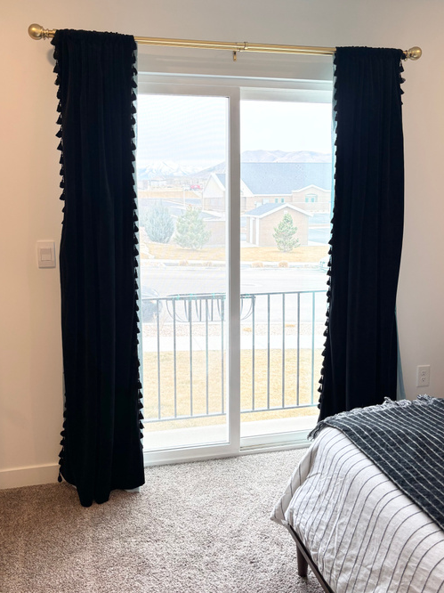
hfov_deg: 46.7
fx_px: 513
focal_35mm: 30
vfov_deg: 59.9
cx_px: 209
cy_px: 271
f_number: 1.6
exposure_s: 1/212
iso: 50
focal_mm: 5.96
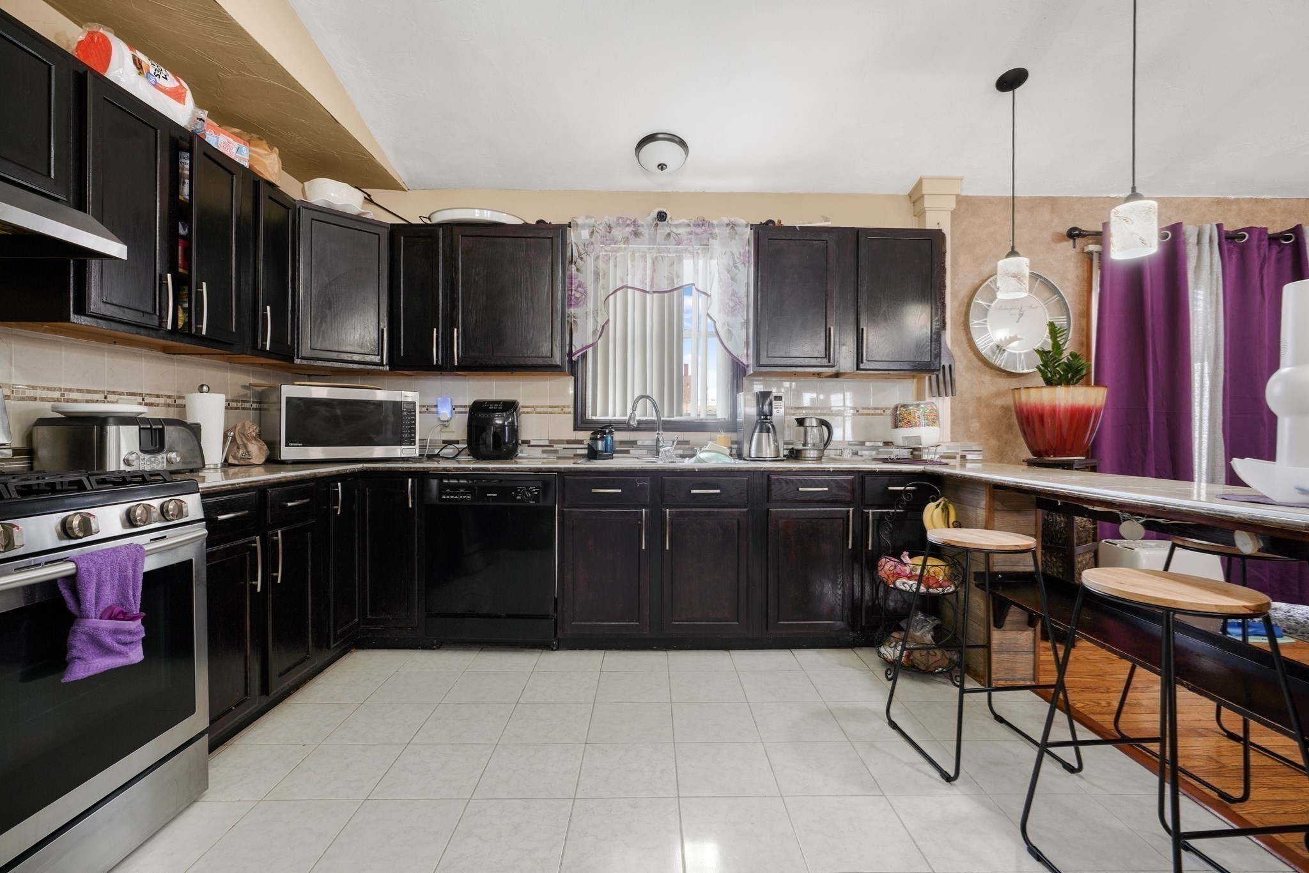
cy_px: 436
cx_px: 654
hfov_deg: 96.7
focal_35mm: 16
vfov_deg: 73.8
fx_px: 582
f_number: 8
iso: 160
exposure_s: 1/5
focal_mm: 16
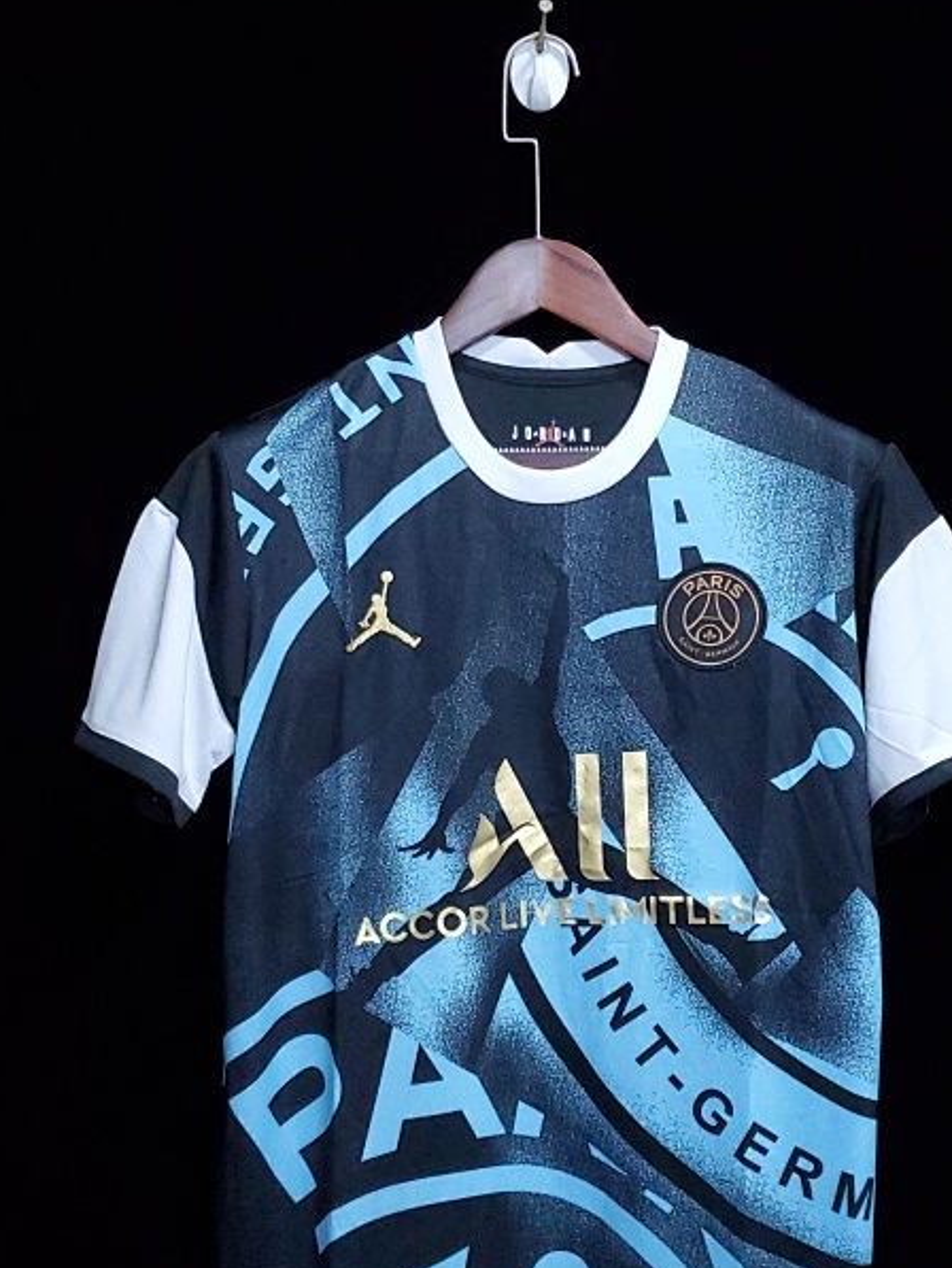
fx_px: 1723
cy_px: 712
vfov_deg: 40.4
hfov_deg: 30.8
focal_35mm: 47
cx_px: 544
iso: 640
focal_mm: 4.3
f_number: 1.5
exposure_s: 1/45
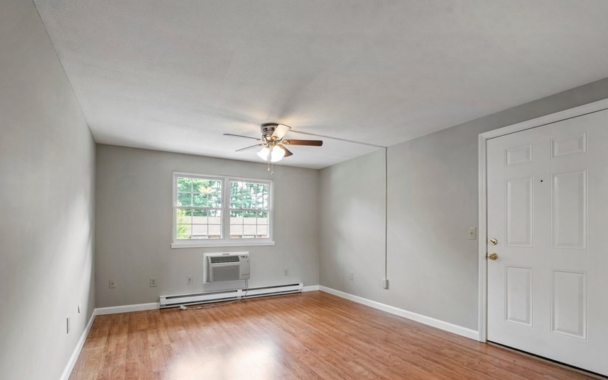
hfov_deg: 94.4
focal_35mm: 17
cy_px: 236
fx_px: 282
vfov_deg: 67.0
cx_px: 301
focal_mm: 14
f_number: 9
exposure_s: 1/4
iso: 400
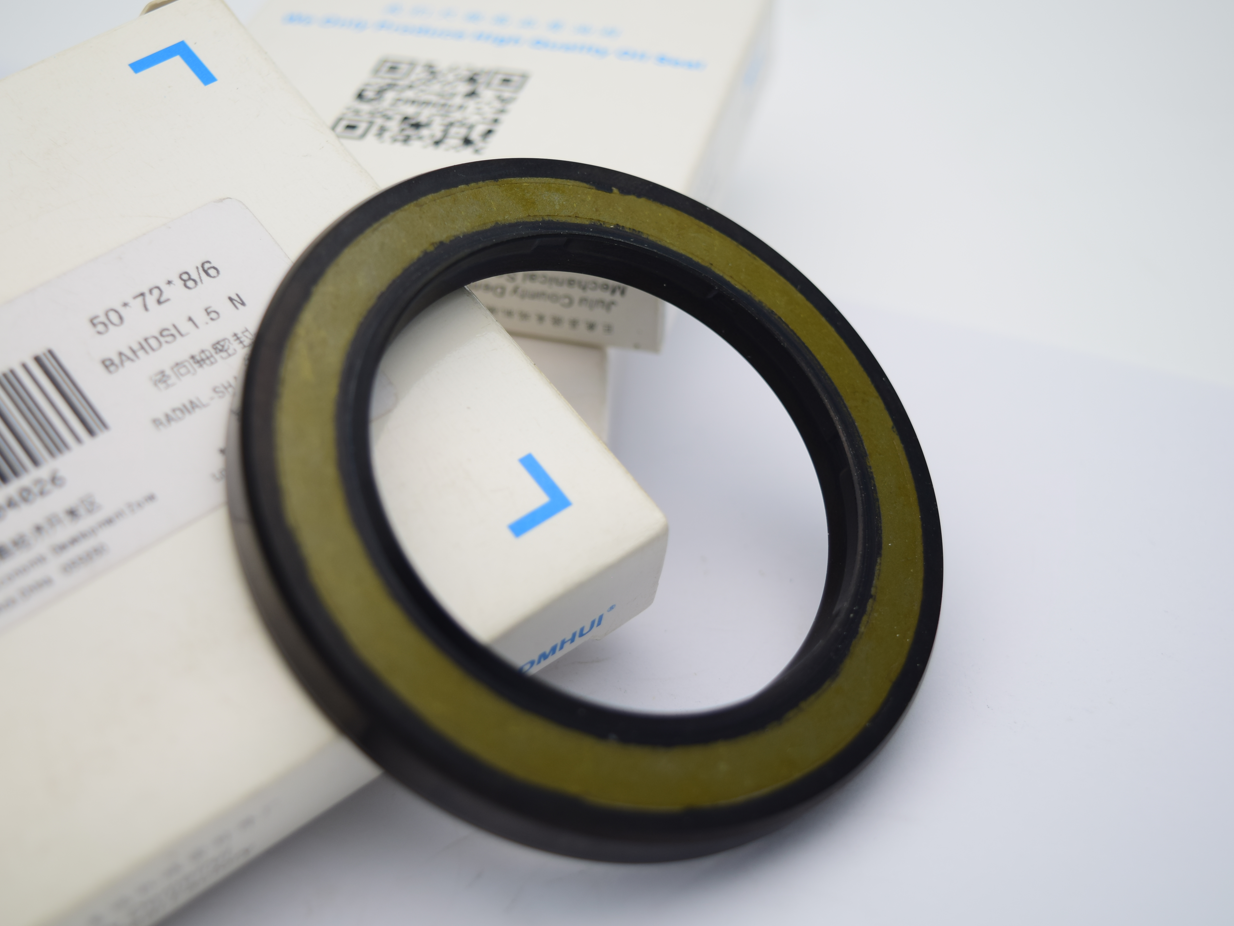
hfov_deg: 34.4
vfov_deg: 26.1
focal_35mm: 56
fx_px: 1996
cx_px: 608
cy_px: 463
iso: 100
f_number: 4.5
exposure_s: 1/13
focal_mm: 34
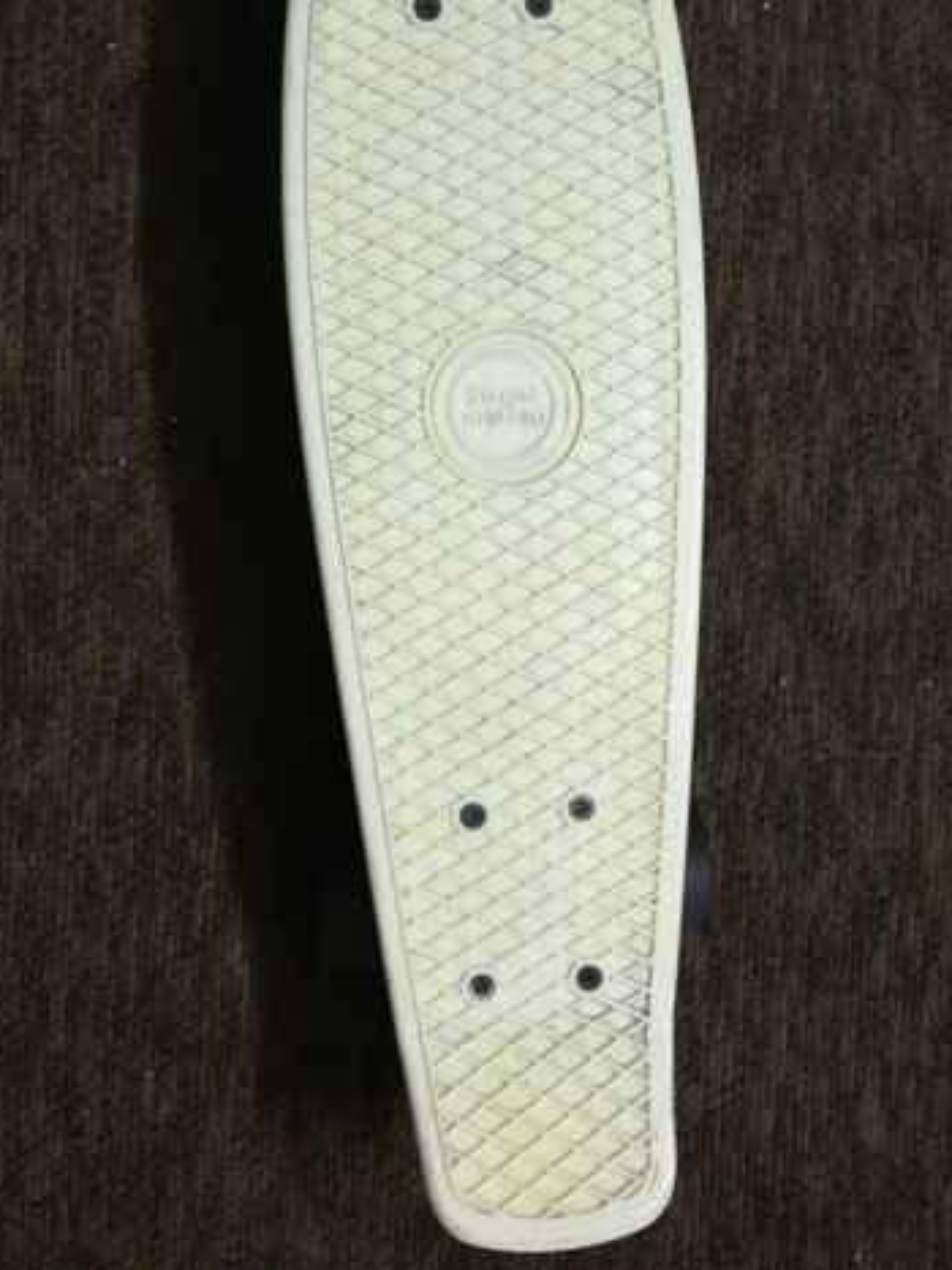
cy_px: 566
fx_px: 1357
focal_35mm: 37
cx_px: 438
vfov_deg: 50.1
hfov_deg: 38.6
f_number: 2.2
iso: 500
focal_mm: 3.95
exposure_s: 1/20
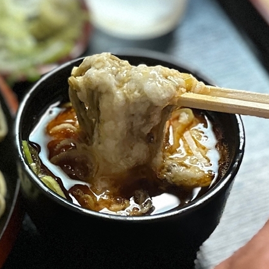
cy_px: 137
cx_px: 94
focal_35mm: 29
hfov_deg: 54.7
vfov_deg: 55.6
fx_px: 255
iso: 800
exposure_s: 1/50
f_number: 1.78
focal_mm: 6.86
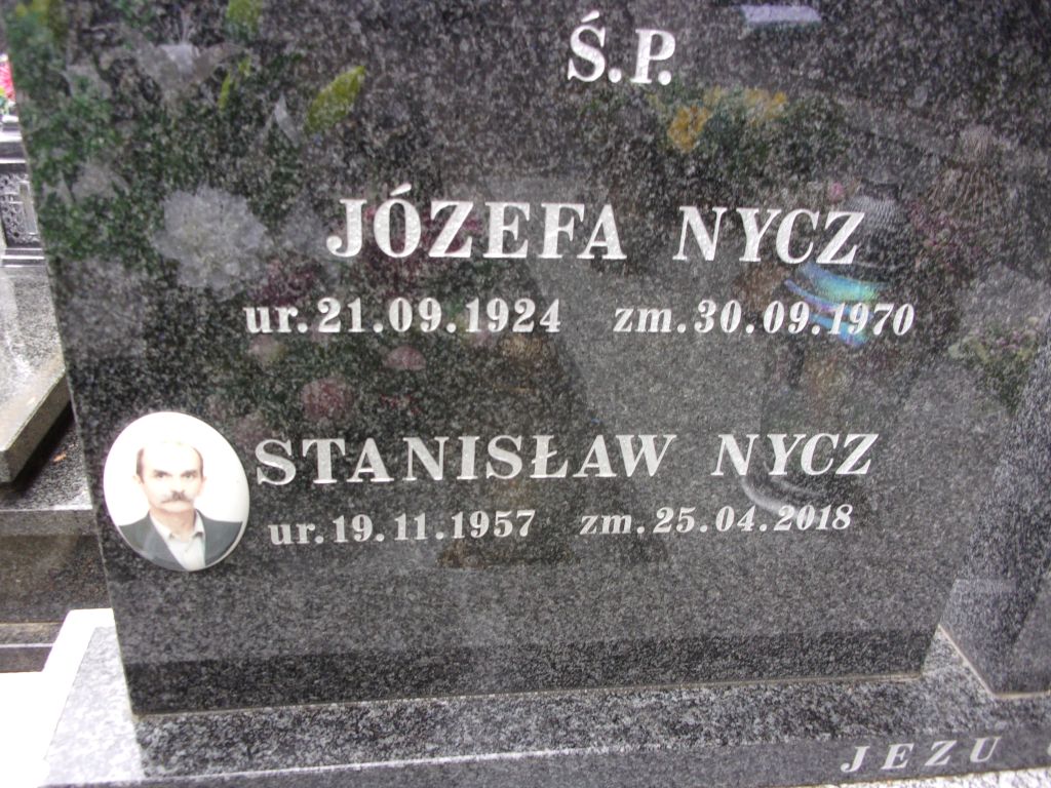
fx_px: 850
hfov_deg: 63.4
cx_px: 526
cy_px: 394
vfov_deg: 49.7
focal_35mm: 28
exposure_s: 1/34
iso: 99
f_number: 3.9
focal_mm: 5.1
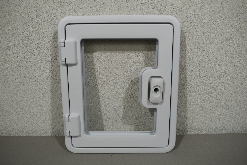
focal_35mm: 32
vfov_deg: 41.7
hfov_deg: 59.5
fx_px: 216
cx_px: 124
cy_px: 82
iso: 250
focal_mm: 21
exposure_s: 1/125
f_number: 5.6
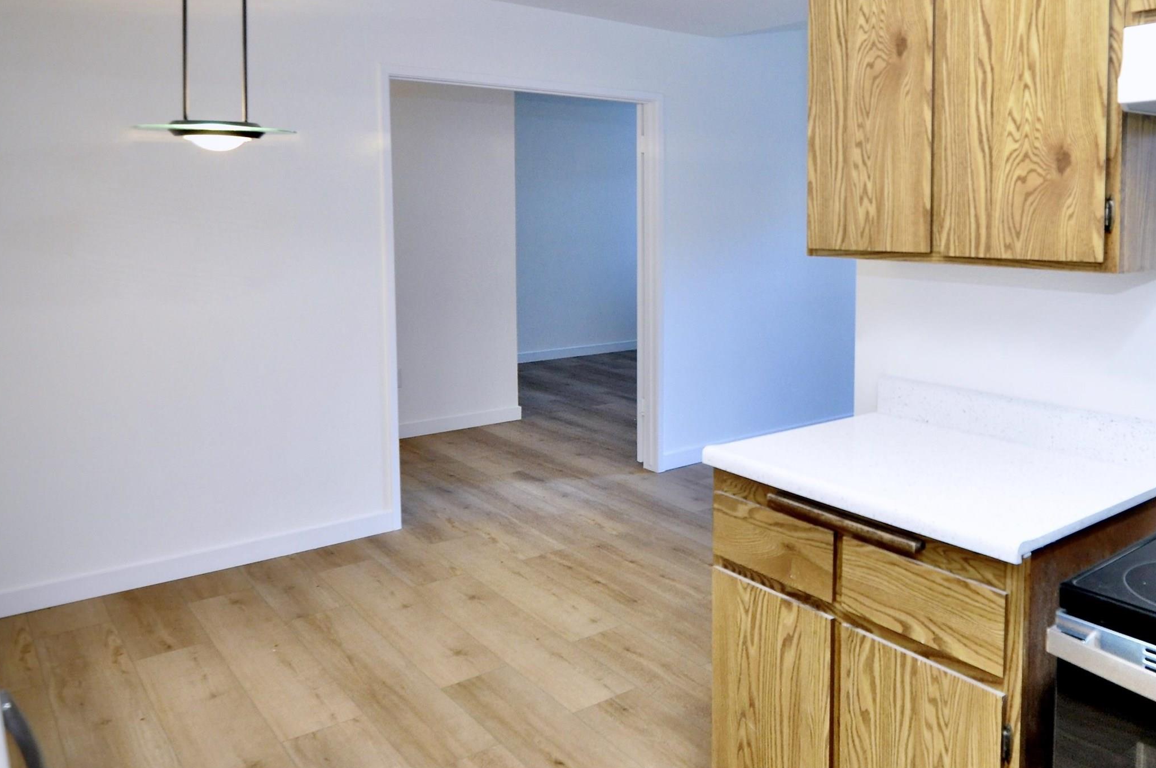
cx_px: 797
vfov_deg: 51.4
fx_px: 794
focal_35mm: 25
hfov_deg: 69.5
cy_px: 330
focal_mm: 11
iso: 800
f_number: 3.2
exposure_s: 1/40
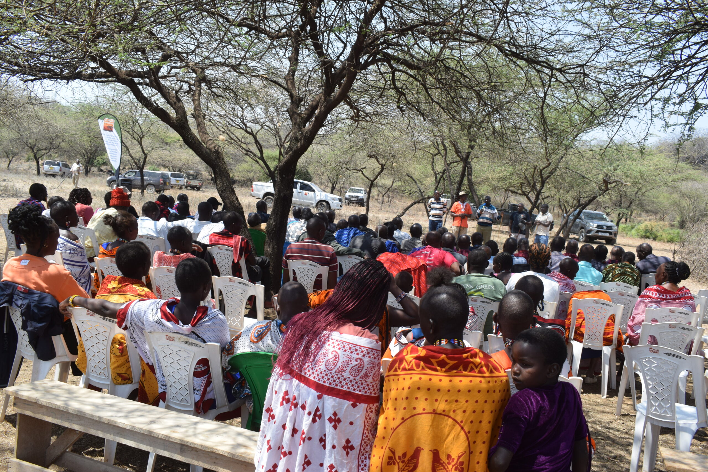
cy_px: 236
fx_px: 649
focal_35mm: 33
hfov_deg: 57.2
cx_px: 354
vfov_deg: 40.0
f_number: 8
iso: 200
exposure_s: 1/250
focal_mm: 22
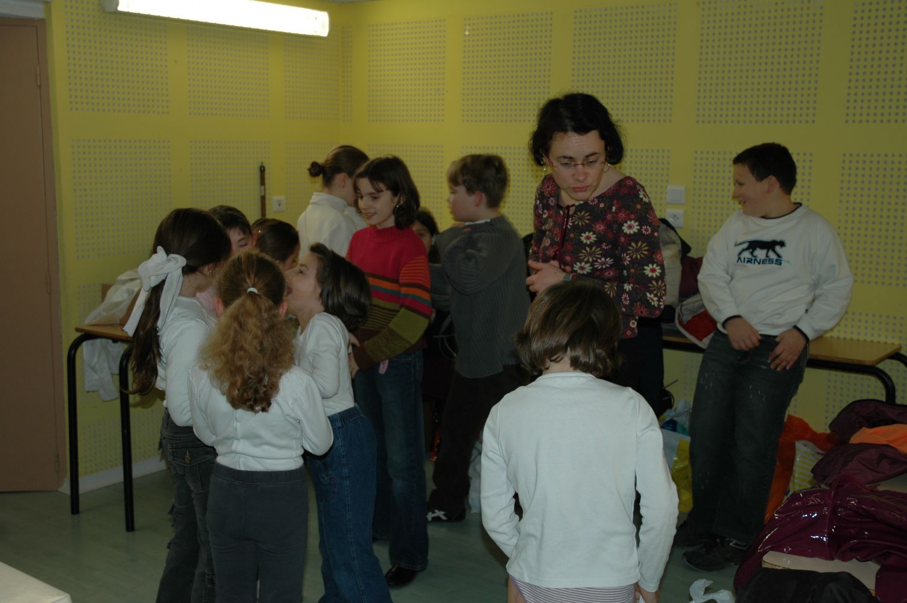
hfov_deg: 45.0
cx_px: 454
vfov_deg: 30.8
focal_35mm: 44
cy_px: 302
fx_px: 1095
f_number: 4
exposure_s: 1/60
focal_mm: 29
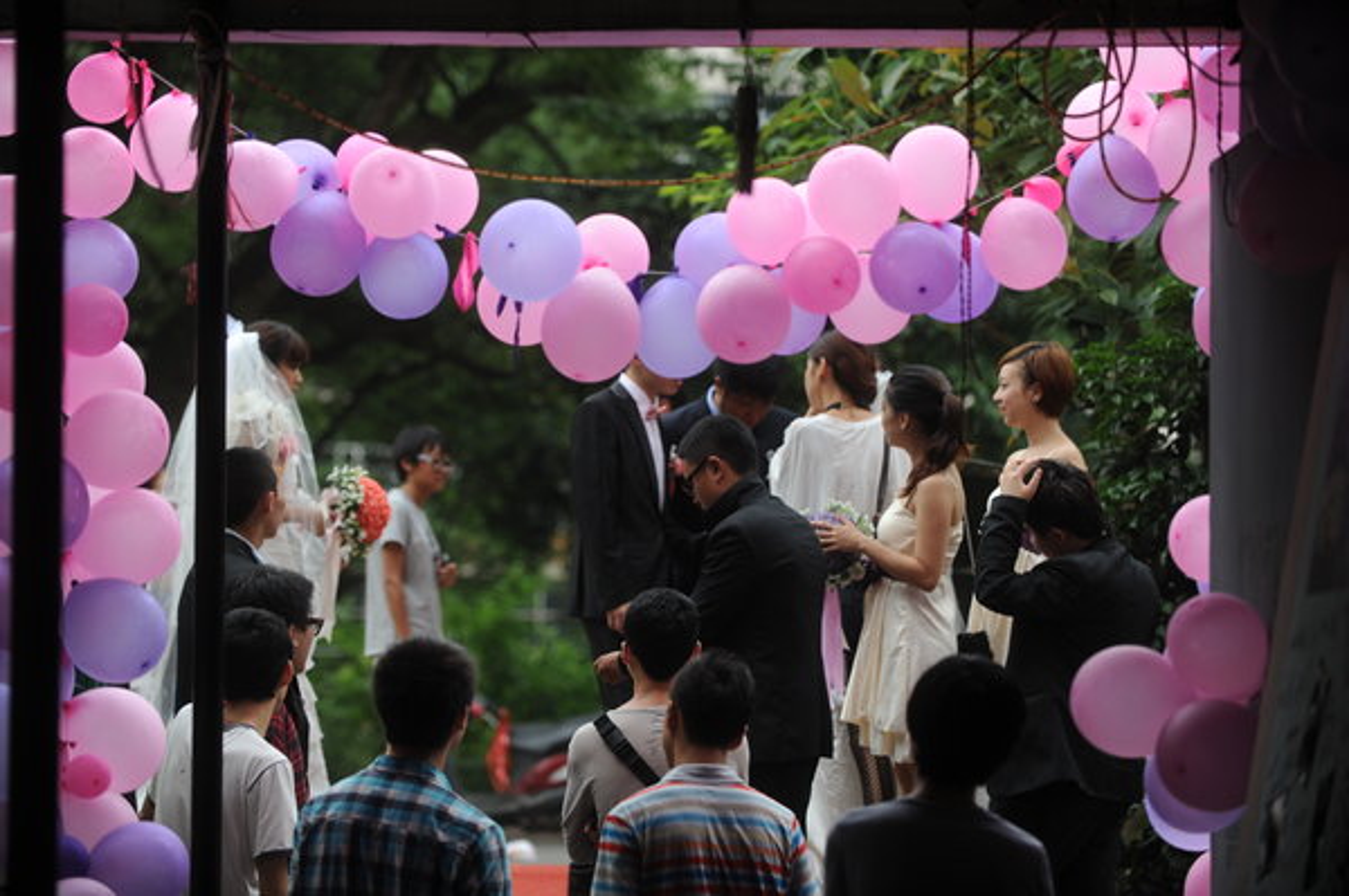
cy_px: 448
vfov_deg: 11.4
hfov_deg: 17.1
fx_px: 4493
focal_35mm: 120
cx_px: 674
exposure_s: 1/1600
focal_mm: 120
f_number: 2.8
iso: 400
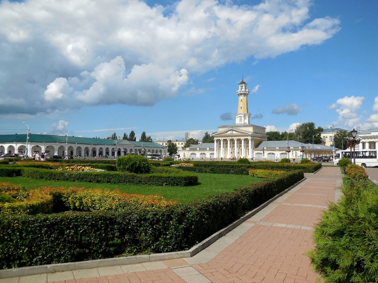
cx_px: 189
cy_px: 142
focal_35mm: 30
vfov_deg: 46.8
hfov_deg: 60.0
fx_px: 328
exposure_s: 1/640
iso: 125
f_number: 6.5
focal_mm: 5.3
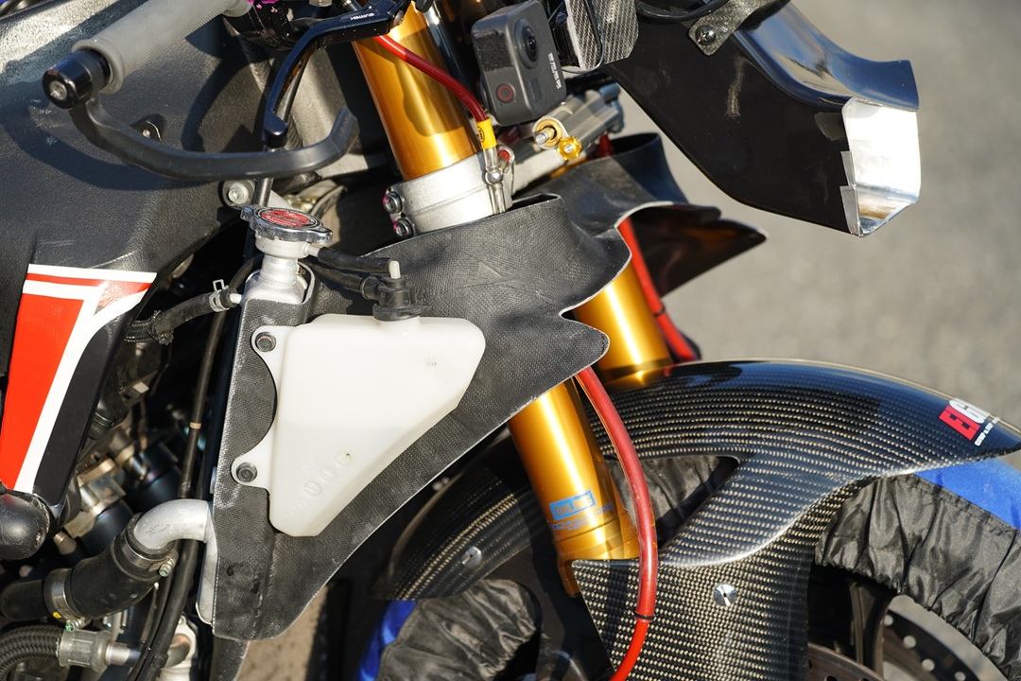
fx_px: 4537
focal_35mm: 160
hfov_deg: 12.8
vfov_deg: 8.6
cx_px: 510
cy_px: 340
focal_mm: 160
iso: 100
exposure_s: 1/200
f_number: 5.6
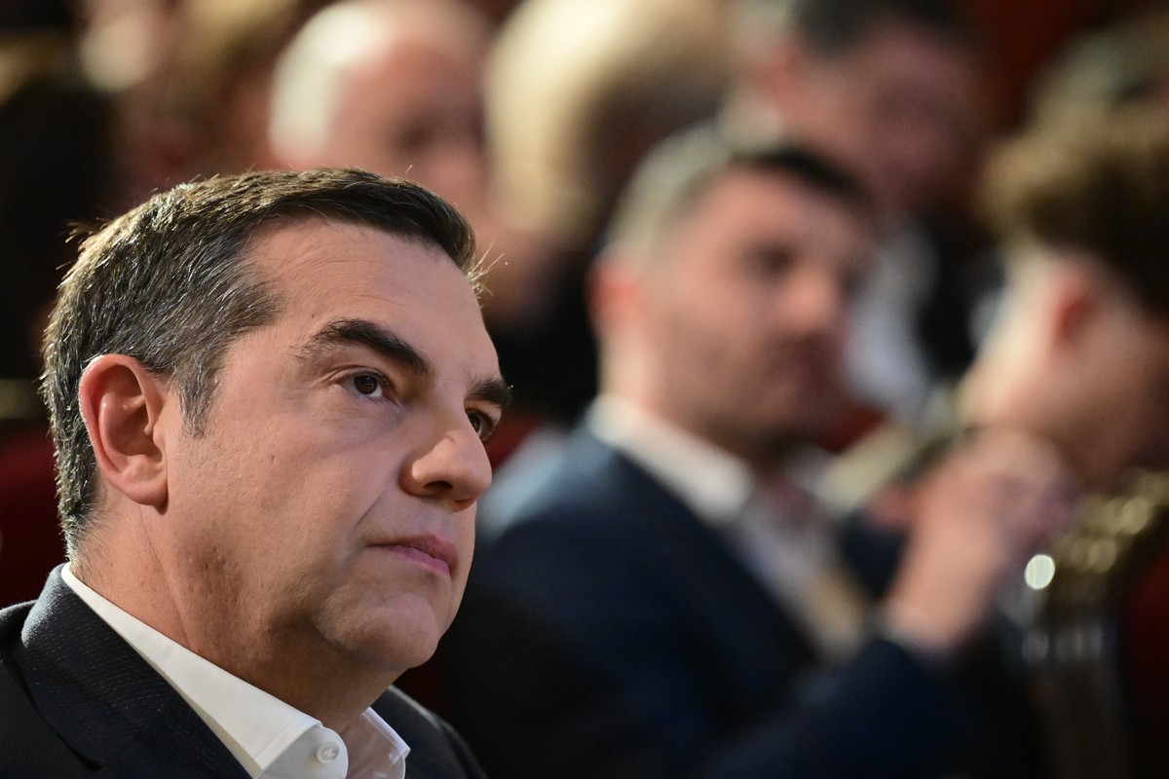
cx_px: 584
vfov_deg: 4.6
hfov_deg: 6.9
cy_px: 390
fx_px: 9741
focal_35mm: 300
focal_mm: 200
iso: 8000
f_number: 3.2
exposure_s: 1/200
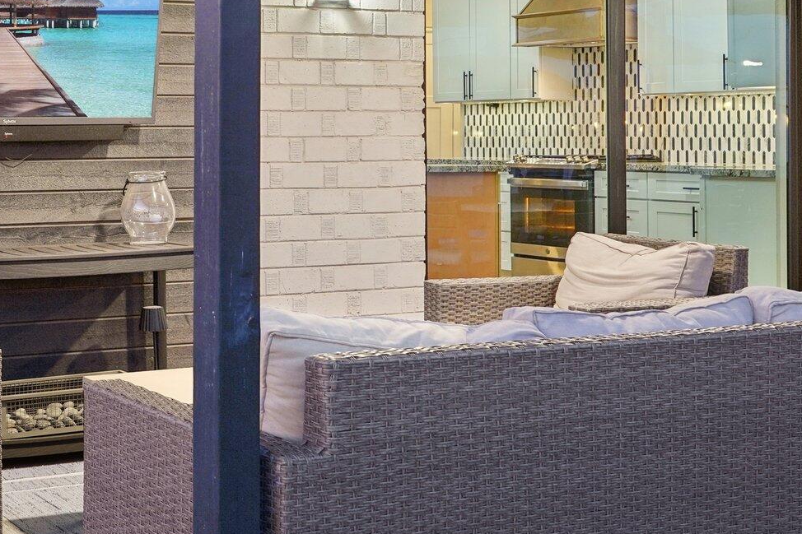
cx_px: 46
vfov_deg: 22.0
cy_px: 130
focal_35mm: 61
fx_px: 1359
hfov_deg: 31.0
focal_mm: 29
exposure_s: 1/5
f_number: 8
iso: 400
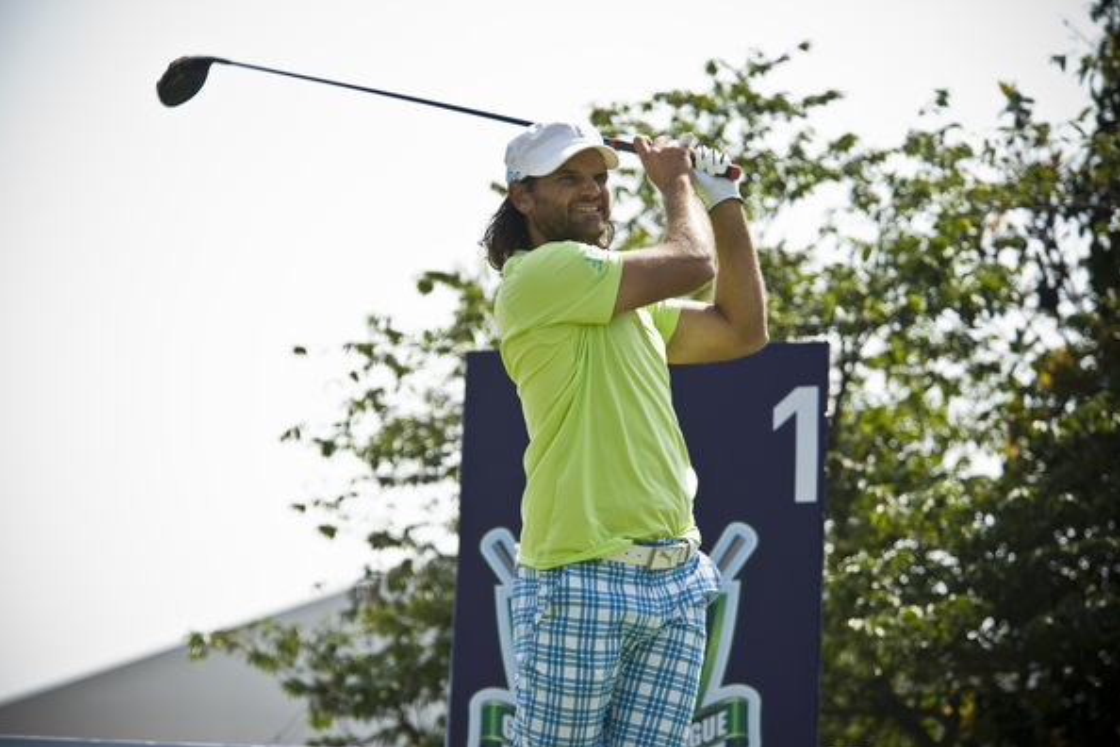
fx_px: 6284
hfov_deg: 10.2
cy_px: 373
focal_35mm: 202
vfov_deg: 6.8
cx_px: 560
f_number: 5.3
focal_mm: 200
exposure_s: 1/500
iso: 200
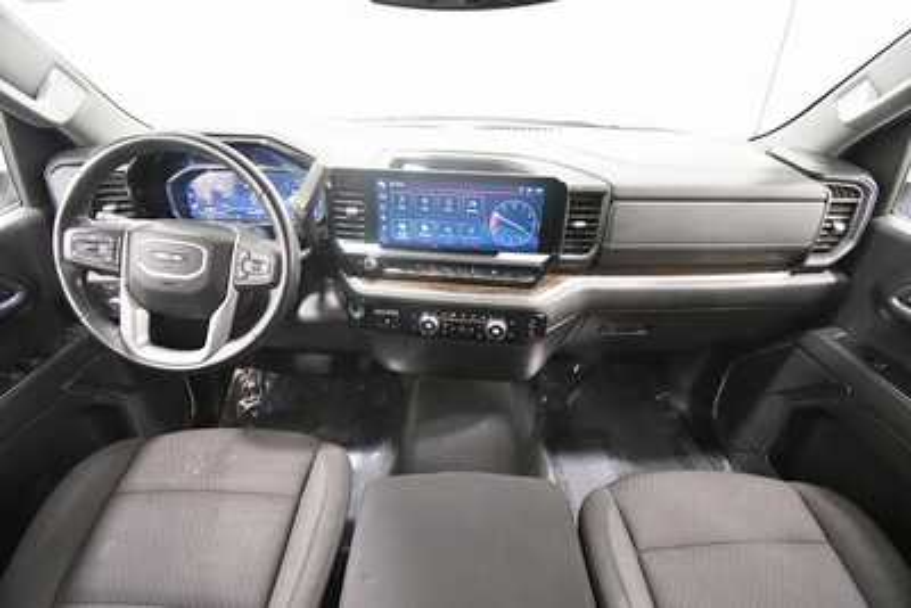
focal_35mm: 15
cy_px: 304
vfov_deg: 77.4
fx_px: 380
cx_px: 456
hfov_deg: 100.4
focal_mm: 10
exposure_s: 1/60
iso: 4500
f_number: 4.5
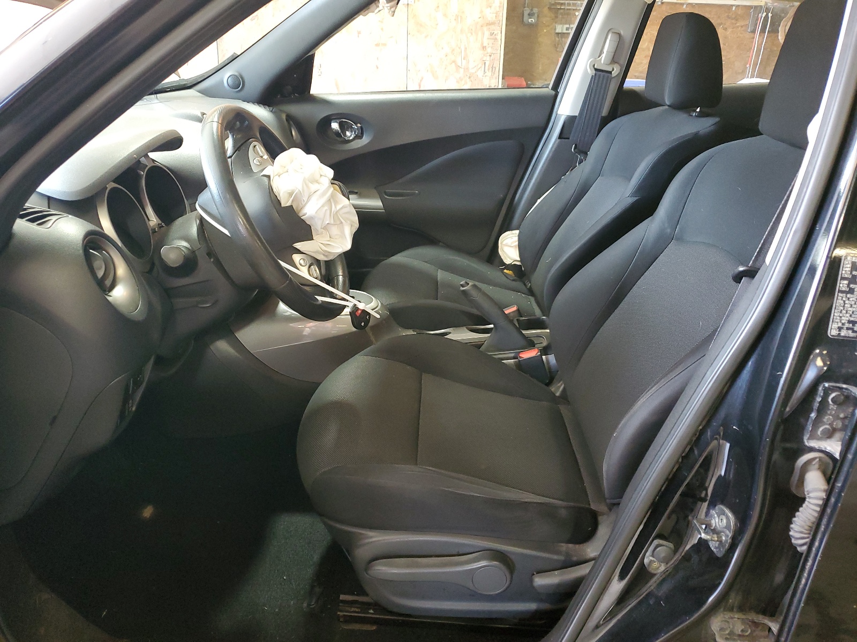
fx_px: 644
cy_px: 321
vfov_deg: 53.1
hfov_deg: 67.3
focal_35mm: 26
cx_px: 428
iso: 247
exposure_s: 1/60.2
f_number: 1.5
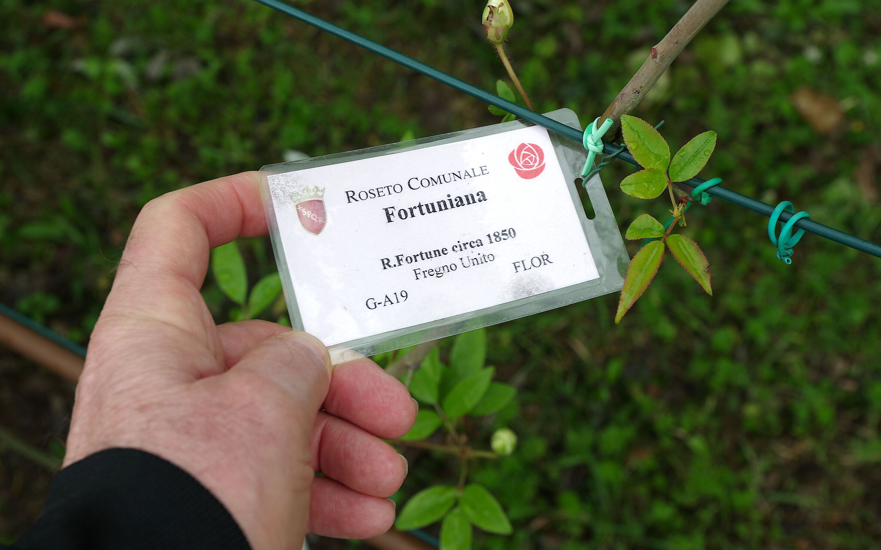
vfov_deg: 21.0
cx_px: 442
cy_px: 260
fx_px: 1489
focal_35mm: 62
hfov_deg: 33.0
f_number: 7.1
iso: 100
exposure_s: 1/50
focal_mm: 39
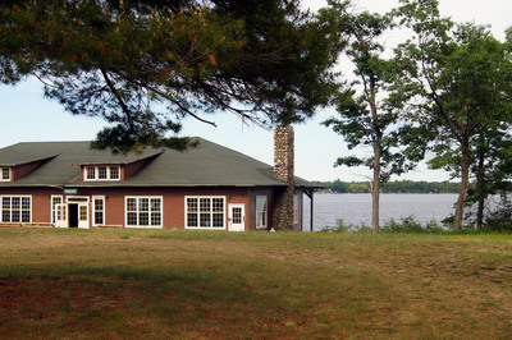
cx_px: 256
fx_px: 639
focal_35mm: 45
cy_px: 170
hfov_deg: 43.6
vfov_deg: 29.8
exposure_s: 1/160
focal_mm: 30
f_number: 7.1
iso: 100
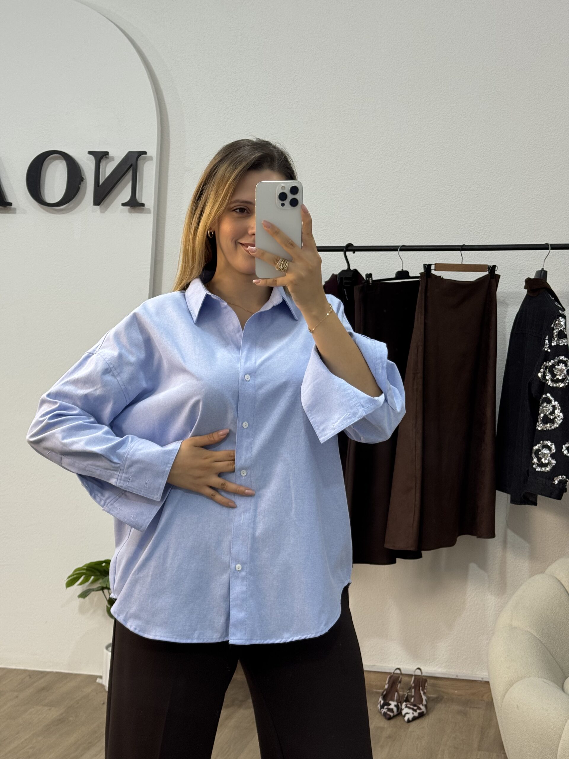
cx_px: 284
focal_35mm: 48
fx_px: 1052
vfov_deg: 39.7
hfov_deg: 30.3
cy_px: 380
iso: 100
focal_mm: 6.76
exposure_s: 1/100
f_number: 1.78
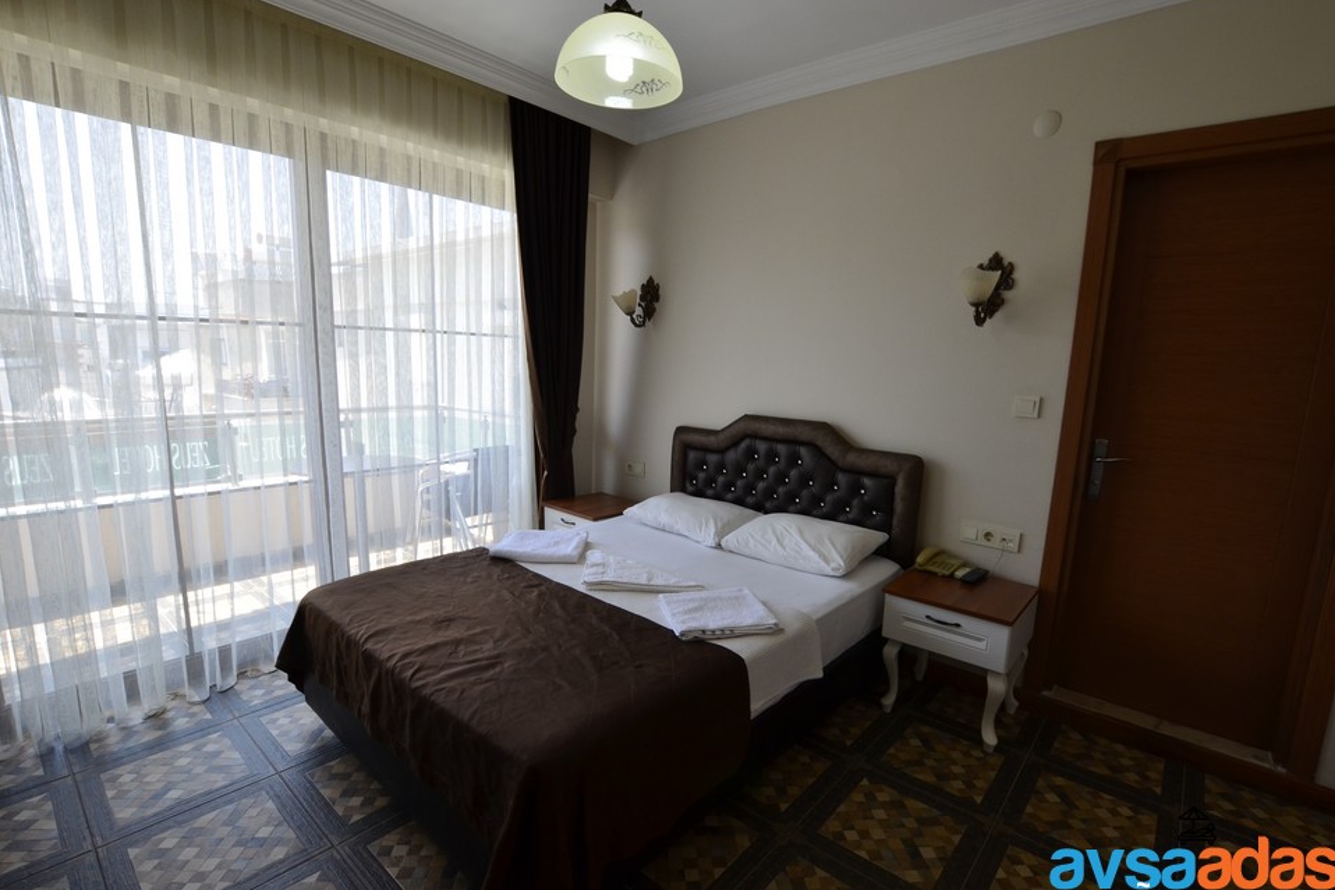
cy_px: 464
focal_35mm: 16
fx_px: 593
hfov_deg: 96.7
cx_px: 659
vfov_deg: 73.7
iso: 400
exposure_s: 1/90
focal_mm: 10
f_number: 8
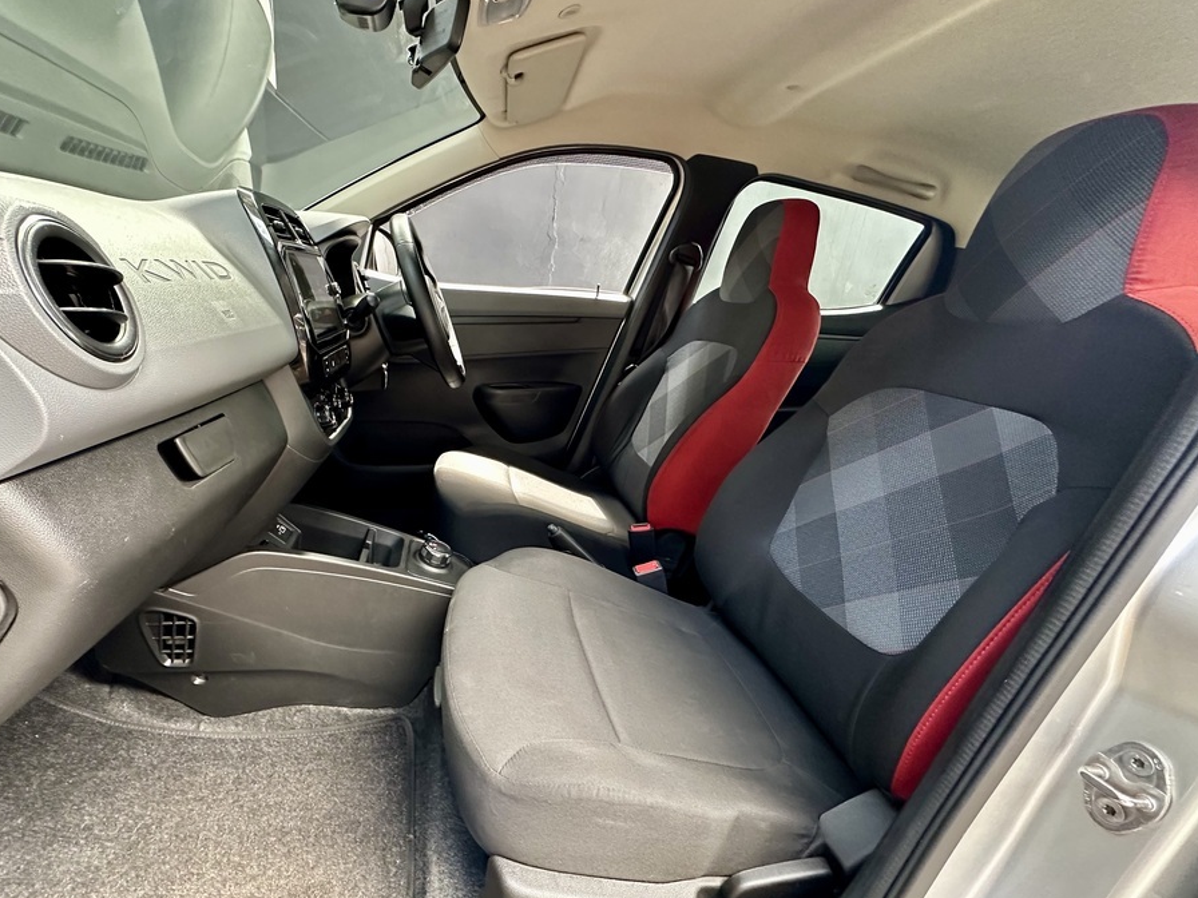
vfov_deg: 78.1
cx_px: 520
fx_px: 554
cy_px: 466
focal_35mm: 16
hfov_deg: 94.0
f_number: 2.2
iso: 400
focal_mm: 2.22
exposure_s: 1/60
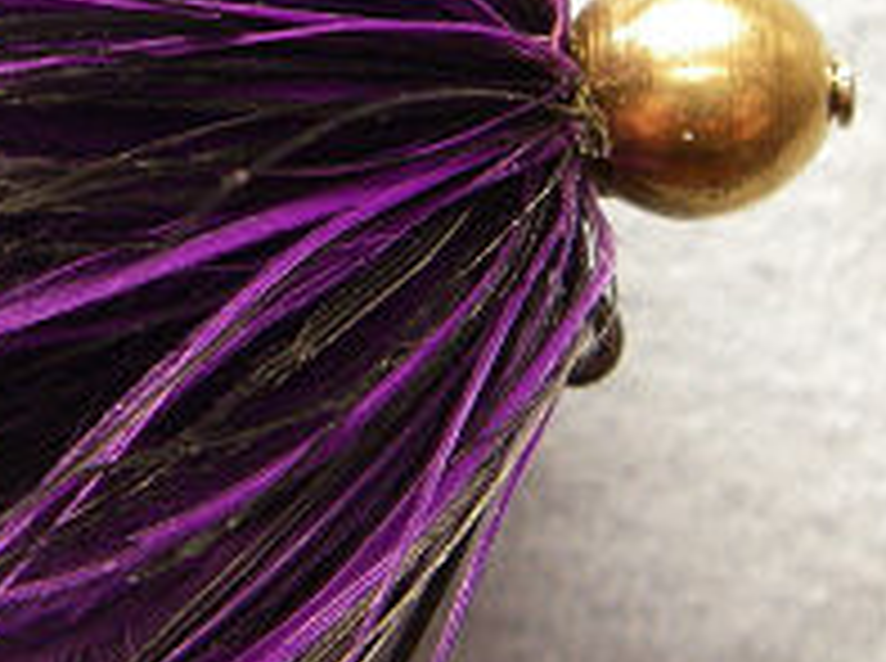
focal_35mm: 99
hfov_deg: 19.7
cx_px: 184
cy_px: 104
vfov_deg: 14.8
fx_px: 2529
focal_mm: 6.3
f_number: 3.3
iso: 200
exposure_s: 1/40
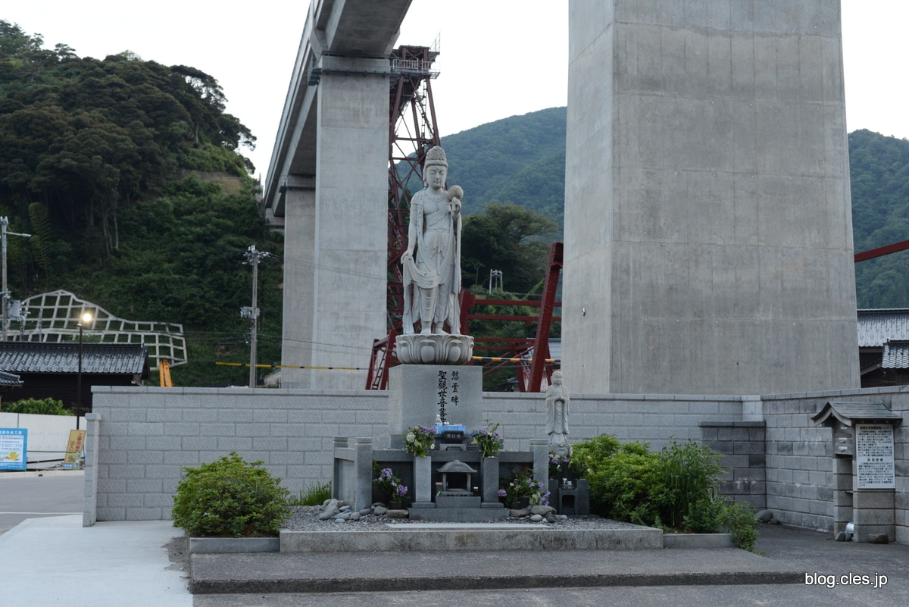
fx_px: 1263
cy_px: 304
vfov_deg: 27.0
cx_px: 454
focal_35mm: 50
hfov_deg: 39.6
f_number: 5.6
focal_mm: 50
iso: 1600
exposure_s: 1/50
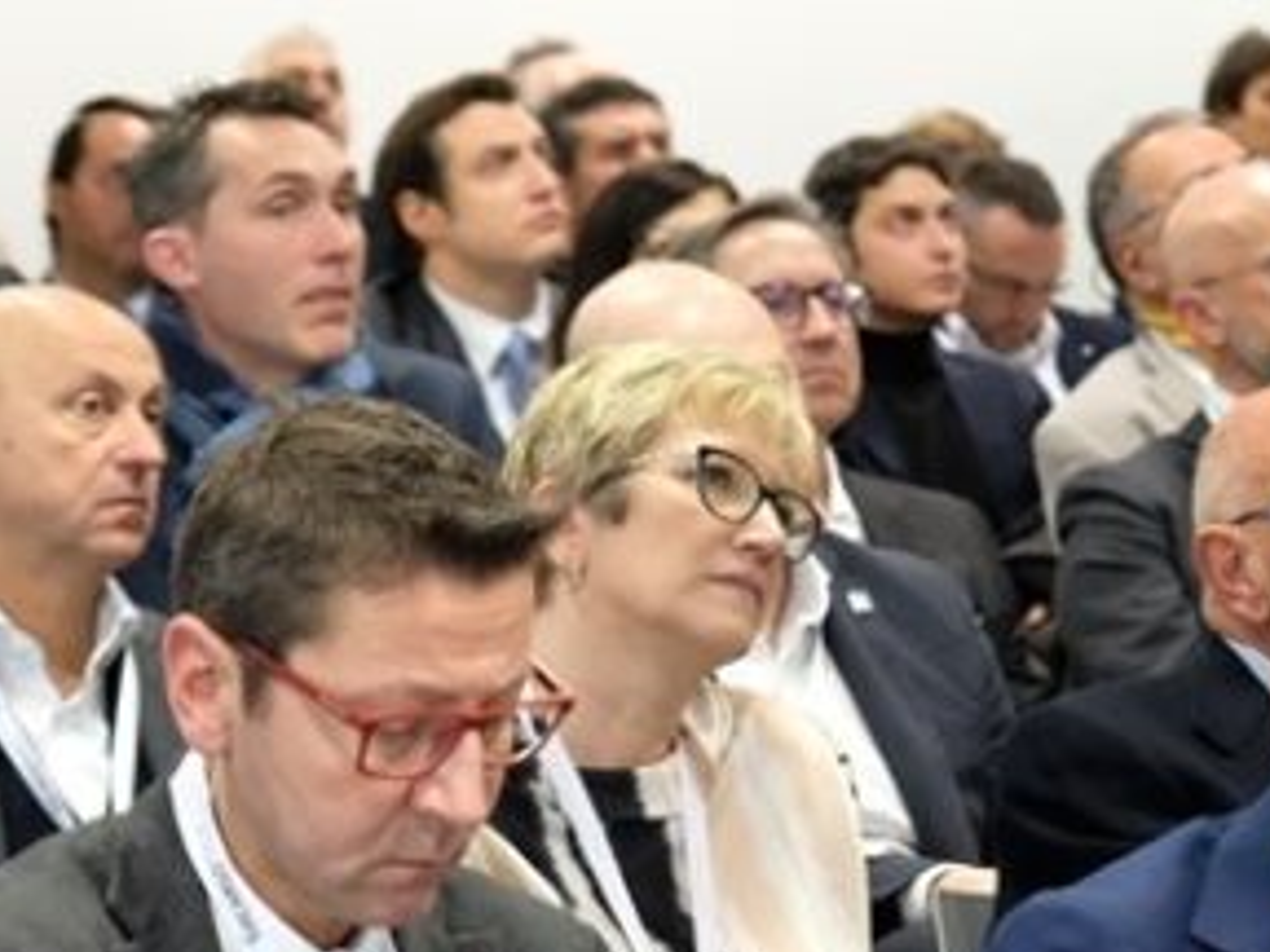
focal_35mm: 213
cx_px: 838
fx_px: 7815
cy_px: 489
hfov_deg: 9.3
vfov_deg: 7.0
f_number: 4
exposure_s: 1/125
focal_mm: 55
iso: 3200
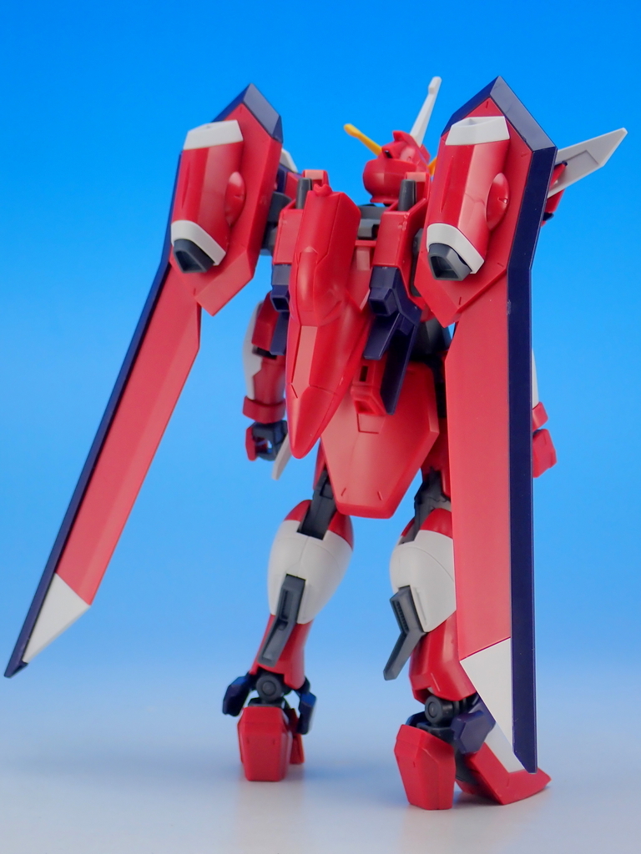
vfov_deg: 23.8
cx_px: 320
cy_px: 427
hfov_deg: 18.0
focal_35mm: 82
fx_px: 2025
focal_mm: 14.62
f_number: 4.3
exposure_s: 1/13
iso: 100
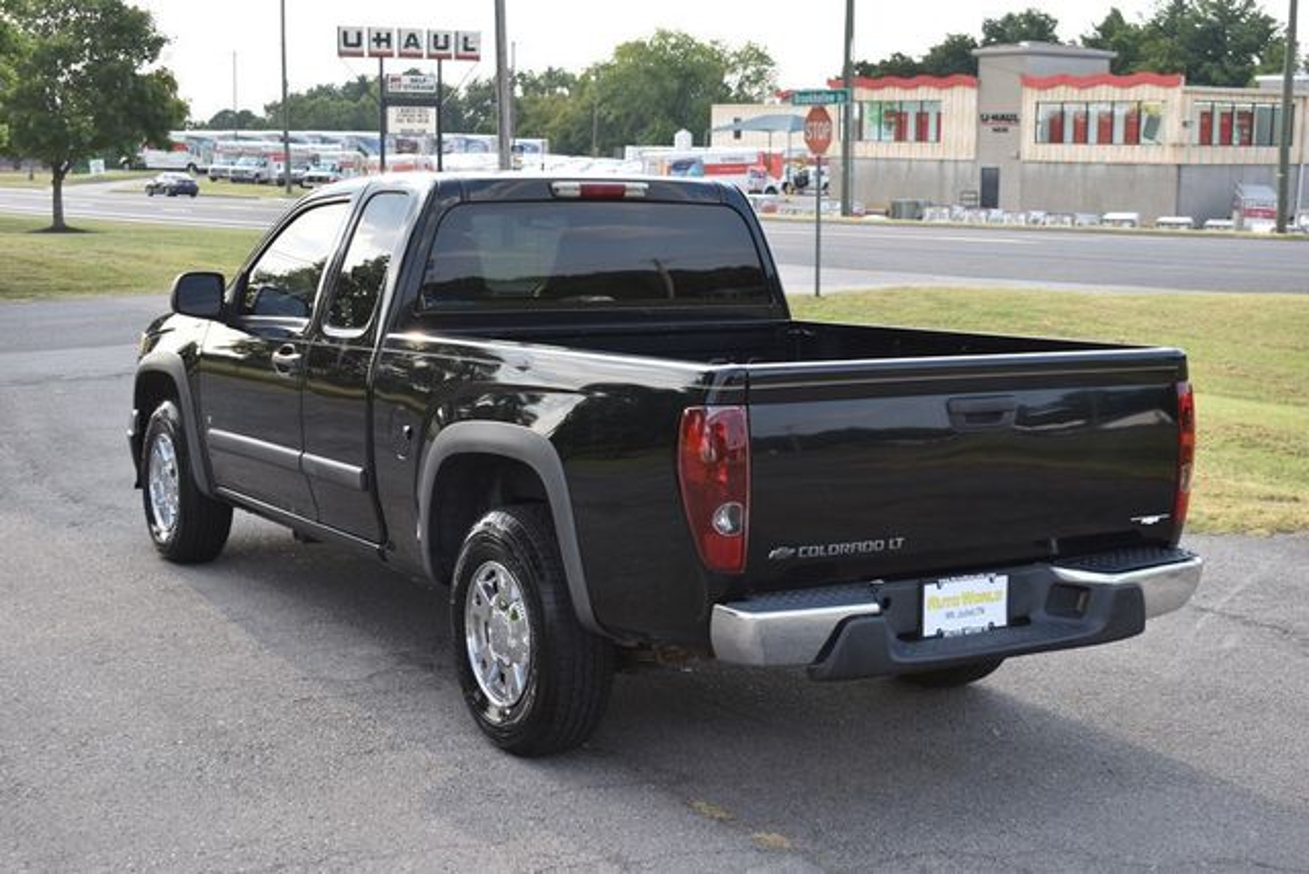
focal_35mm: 51
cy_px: 437
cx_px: 654
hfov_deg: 38.9
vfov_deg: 26.5
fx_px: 1855
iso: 200
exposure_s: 1/250
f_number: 5.6
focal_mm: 34
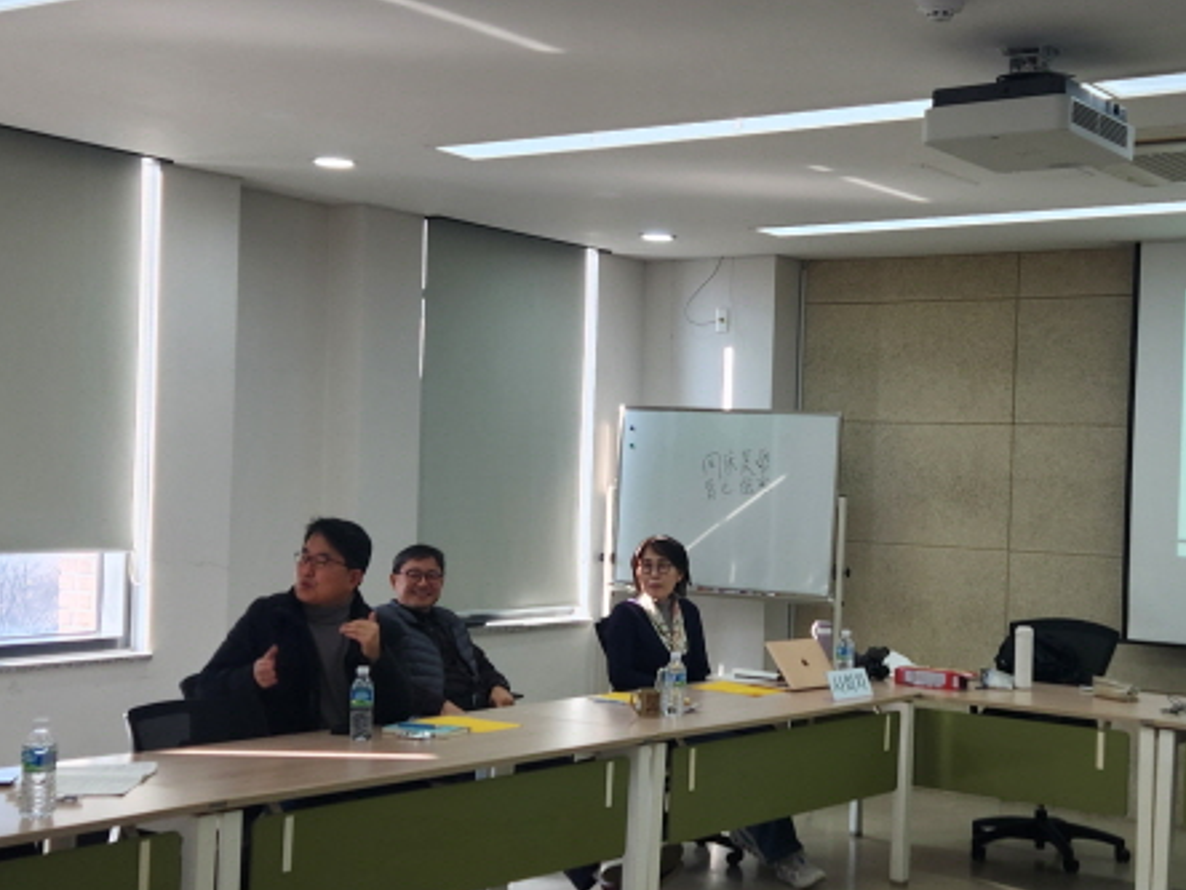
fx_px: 1816
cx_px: 743
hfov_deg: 36.0
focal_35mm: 53
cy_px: 497
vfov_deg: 27.5
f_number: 1.8
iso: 64
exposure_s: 1/120
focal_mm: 5.4
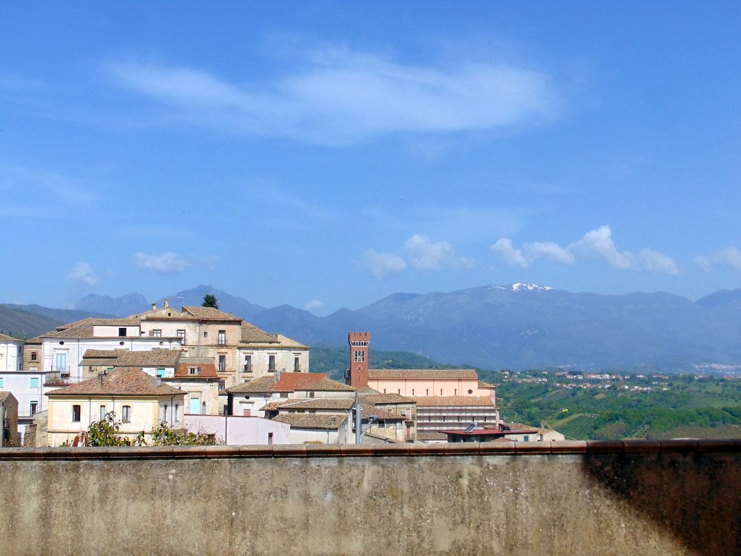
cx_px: 370
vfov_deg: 29.1
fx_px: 1070
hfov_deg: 38.2
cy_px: 278
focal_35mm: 50
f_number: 9
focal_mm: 9
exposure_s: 1/400
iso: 80
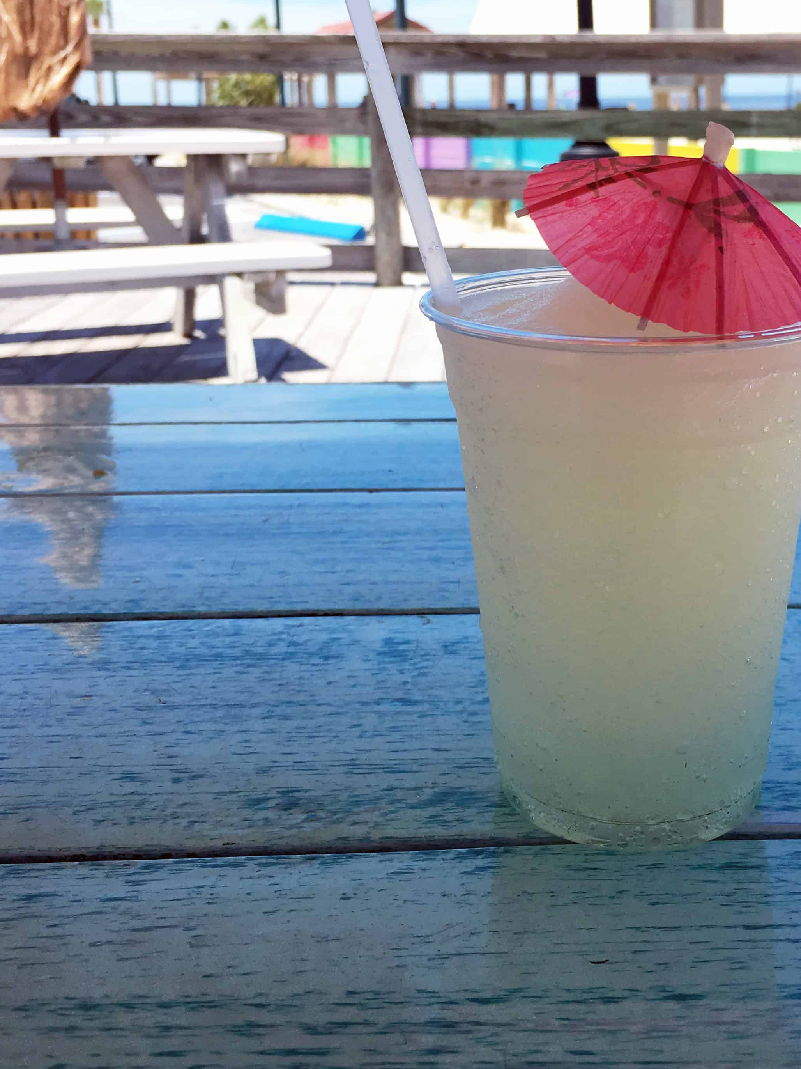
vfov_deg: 44.2
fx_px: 1296
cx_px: 489
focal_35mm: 42
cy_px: 370
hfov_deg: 34.2
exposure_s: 1/1012
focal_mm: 4.2
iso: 25
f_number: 2.2
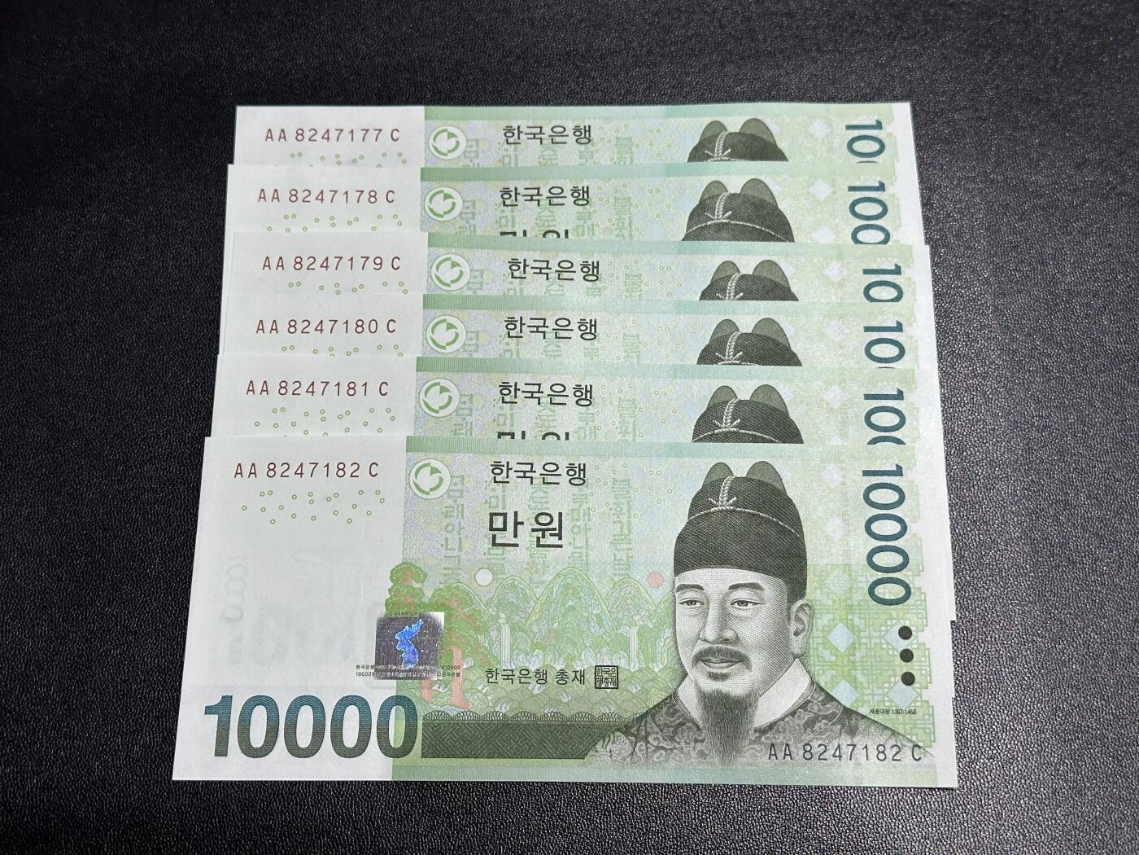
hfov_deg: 39.7
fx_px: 1579
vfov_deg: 30.3
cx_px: 570
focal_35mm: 48
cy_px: 428
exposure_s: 1/50
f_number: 1.78
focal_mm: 6.86
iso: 80
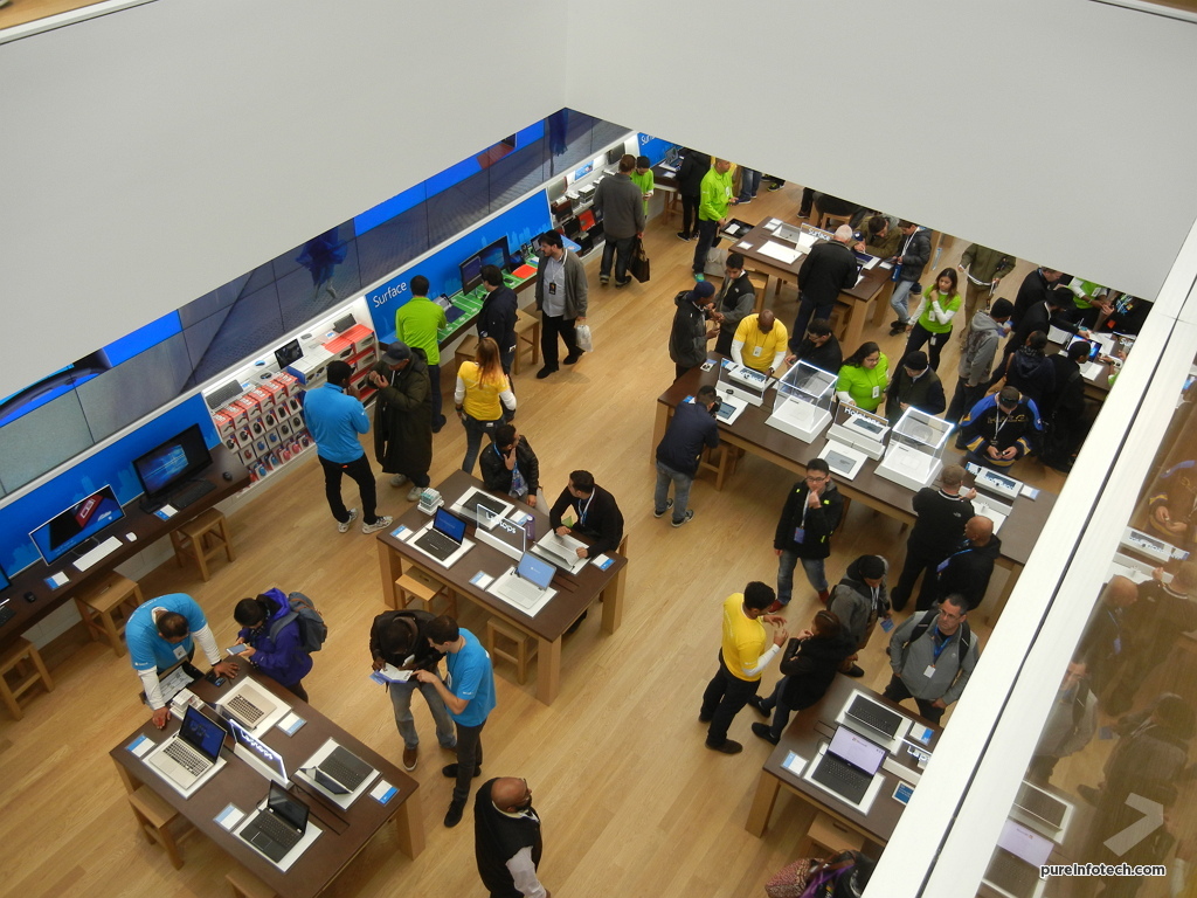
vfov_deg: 46.8
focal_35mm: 30
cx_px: 598
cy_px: 449
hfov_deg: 60.0
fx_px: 1037
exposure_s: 1/63.5
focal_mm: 5.4
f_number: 3.5
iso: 160
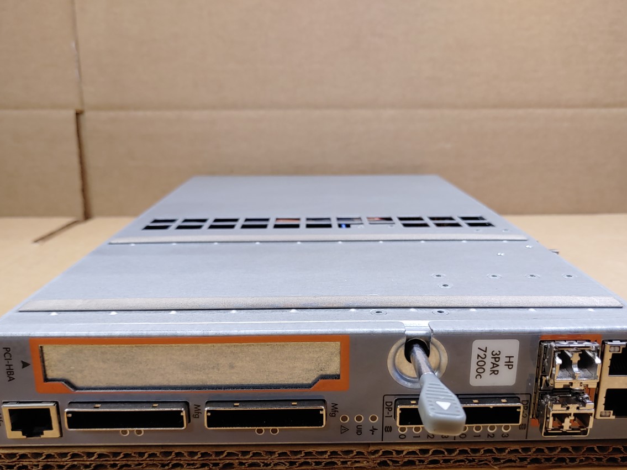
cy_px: 298
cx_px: 323
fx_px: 598
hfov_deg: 55.3
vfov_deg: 42.6
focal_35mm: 33
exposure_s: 1/120
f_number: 1.8
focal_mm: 4.36
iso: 50
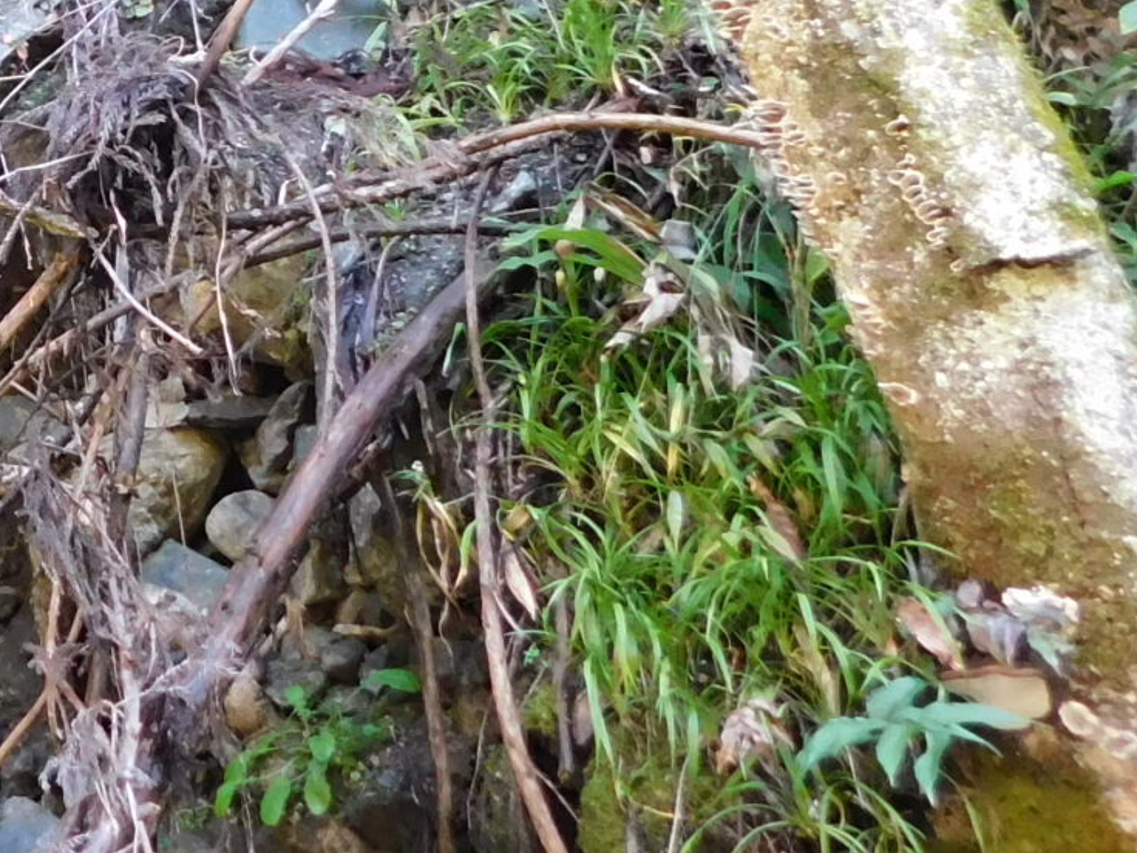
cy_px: 88
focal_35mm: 80
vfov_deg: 18.1
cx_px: -612
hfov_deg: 20.5
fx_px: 2628
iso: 320
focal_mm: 4
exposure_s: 1/30
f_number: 3
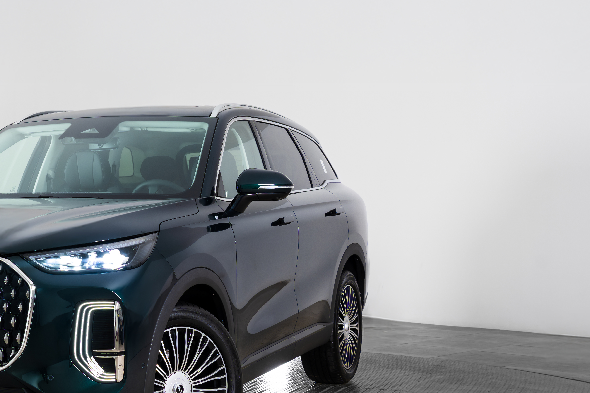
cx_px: 79
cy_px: 220
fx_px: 1098
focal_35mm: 67
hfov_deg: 29.1
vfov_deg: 20.3
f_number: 7.1
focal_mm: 35
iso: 100
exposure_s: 1/5
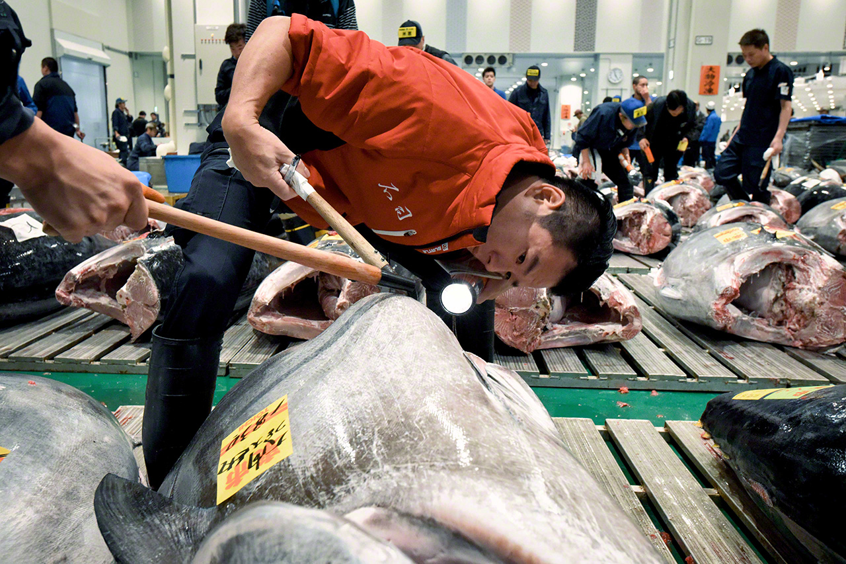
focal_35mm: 30
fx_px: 705
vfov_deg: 43.6
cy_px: 282
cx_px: 423
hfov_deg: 61.9
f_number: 9
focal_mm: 30
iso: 6400
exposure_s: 1/125
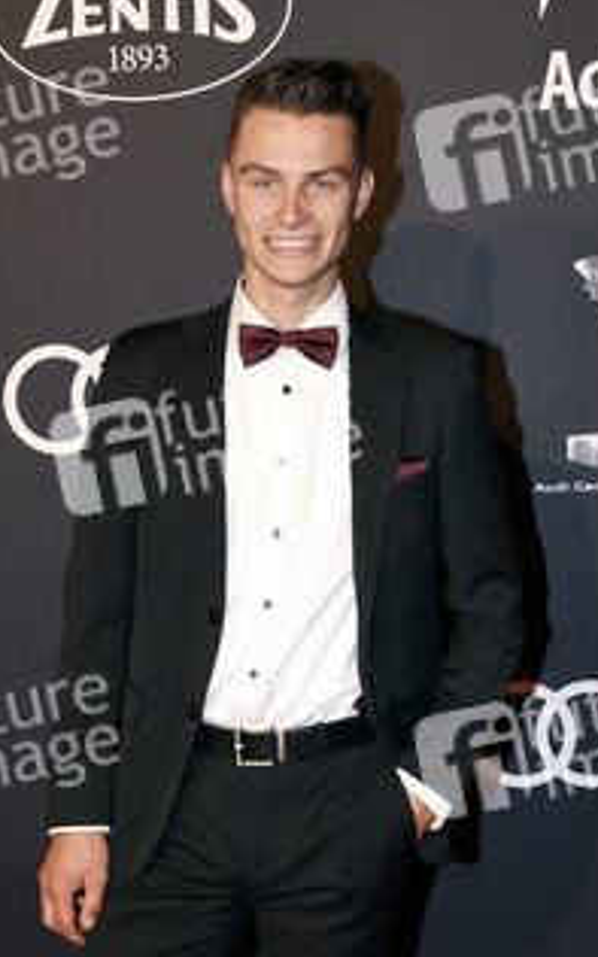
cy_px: 595
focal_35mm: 75
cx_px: 294
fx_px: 1955
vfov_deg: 27.4
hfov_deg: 17.4
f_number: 6.3
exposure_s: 1/100
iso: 1000
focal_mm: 58
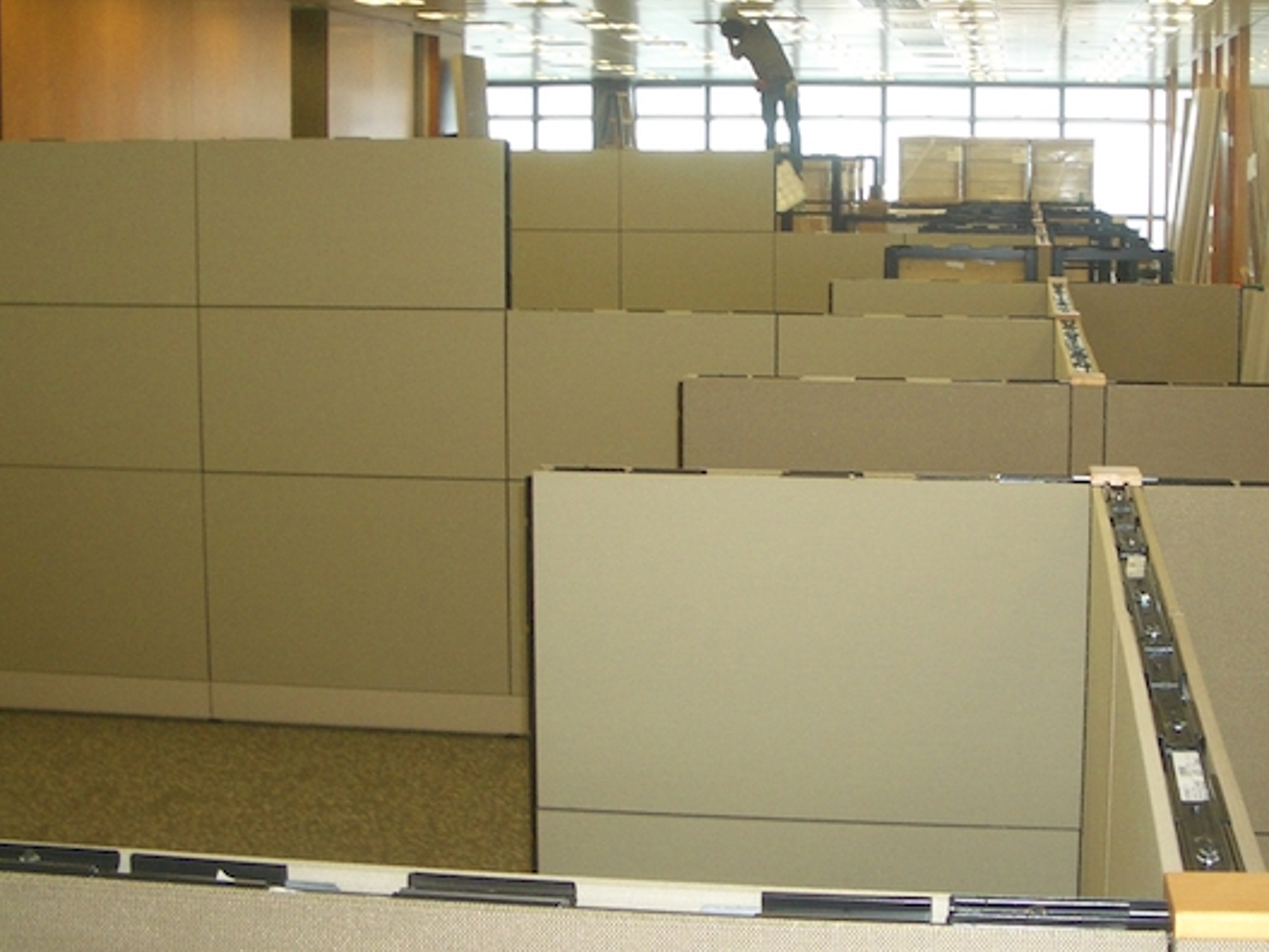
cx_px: 848
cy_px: 358
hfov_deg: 35.8
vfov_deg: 27.4
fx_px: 1943
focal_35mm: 53
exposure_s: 1/60
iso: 100
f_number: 2.6
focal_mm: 5.8
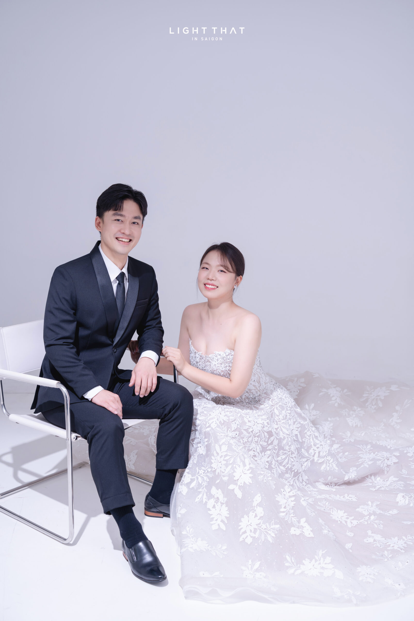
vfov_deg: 41.9
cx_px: 207
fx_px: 811
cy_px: 310
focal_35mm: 47
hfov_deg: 28.7
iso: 200
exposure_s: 1/200
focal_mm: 47
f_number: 4
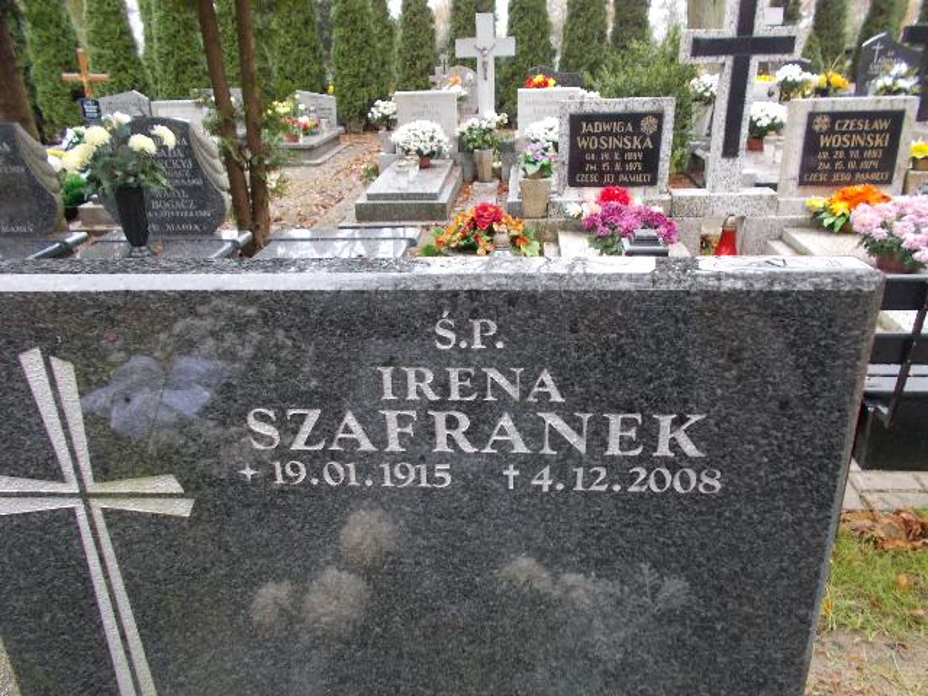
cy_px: 348
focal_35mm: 26
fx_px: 697
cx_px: 464
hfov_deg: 67.3
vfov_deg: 53.1
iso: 200
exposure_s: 1/20
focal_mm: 4.6
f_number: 3.2
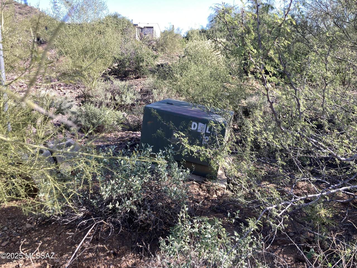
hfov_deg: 63.4
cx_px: 178
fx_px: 289
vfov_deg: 49.7
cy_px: 134
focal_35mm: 28
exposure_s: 1/440
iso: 20
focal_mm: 3.99
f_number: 1.8
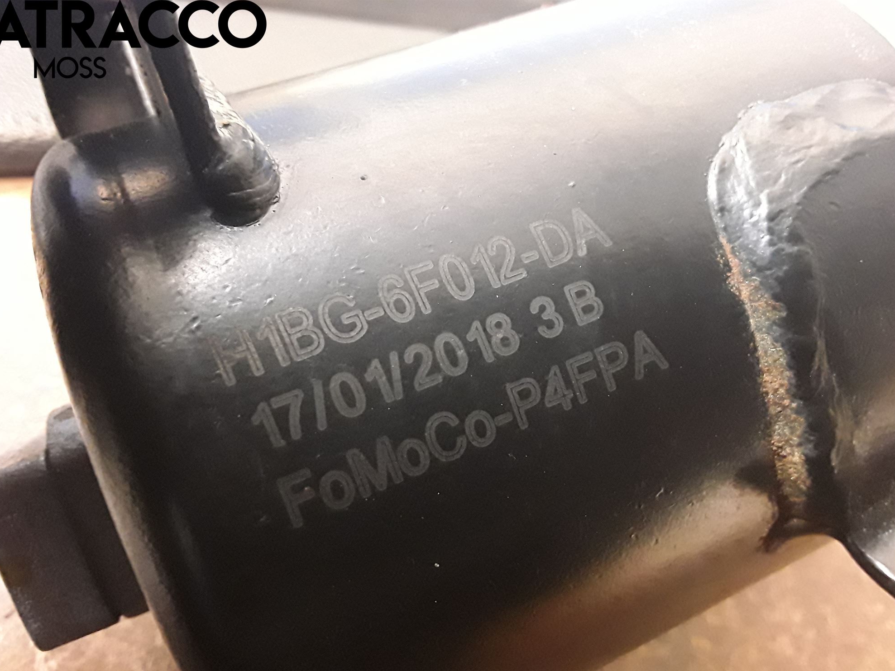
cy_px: 347
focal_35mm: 29
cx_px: 452
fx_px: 750
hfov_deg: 61.7
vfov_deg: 48.2
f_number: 1.9
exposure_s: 1/20
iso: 400
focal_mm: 2.91
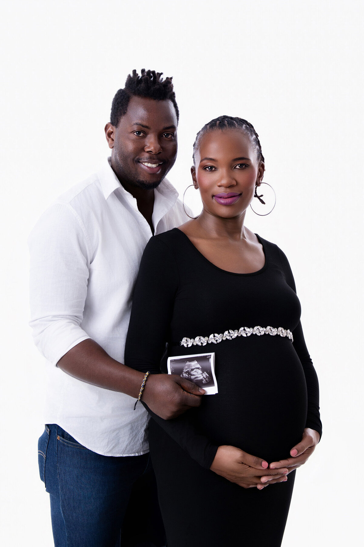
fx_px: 623
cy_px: 274
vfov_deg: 47.4
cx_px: 182
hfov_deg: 32.6
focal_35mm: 41
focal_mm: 41
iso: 200
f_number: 7.1
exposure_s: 1/160
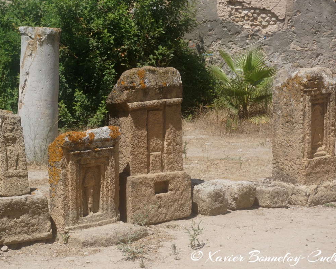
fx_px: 831
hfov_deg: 22.9
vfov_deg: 18.4
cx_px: 153
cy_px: 134
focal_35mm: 84
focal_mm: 49
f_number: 8
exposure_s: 1/320
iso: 100
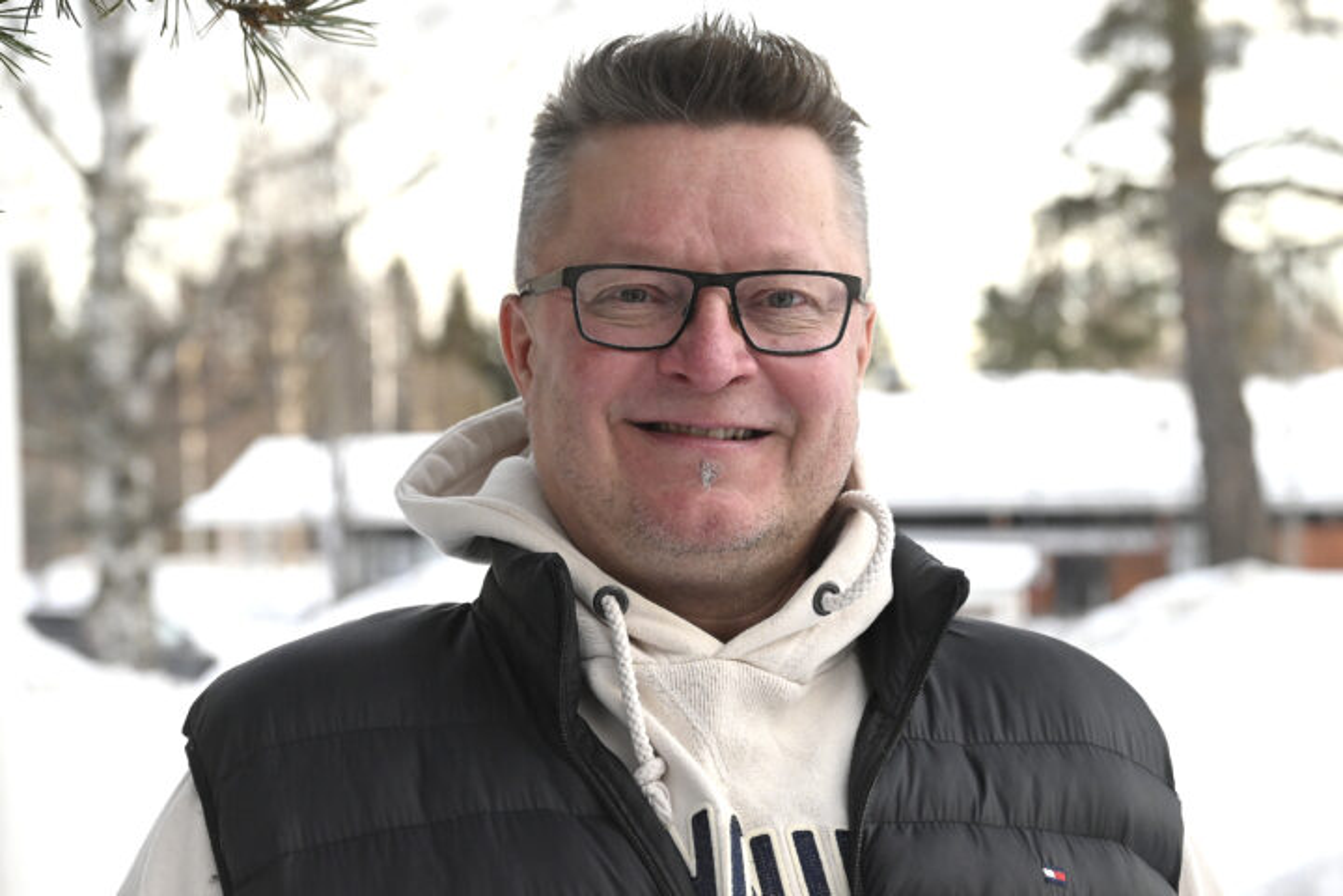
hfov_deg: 23.6
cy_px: 448
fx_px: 3208
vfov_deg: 15.9
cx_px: 672
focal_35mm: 86
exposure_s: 1/800
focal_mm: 86
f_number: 7.1
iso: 3200
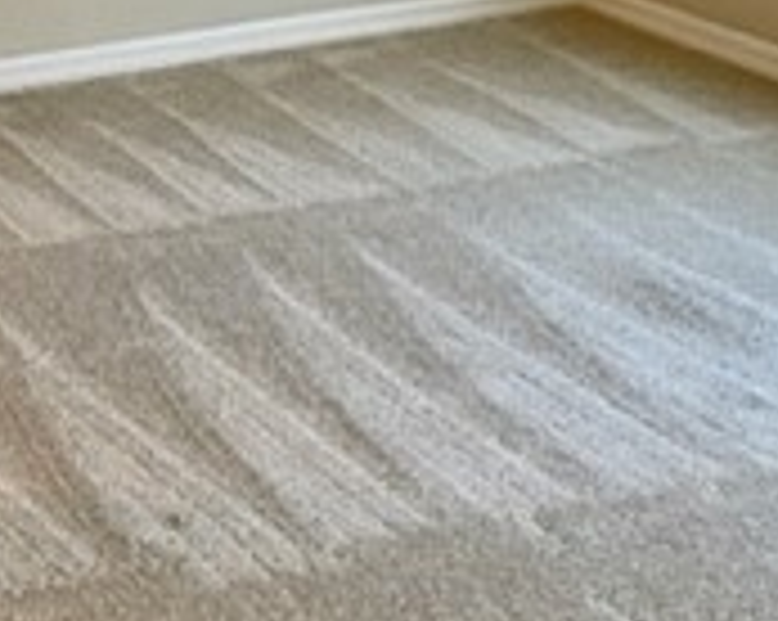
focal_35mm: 94
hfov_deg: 20.0
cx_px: 94
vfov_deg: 15.5
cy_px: -198
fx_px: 2162
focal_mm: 4.2
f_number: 1.6
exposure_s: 1/60
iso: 100
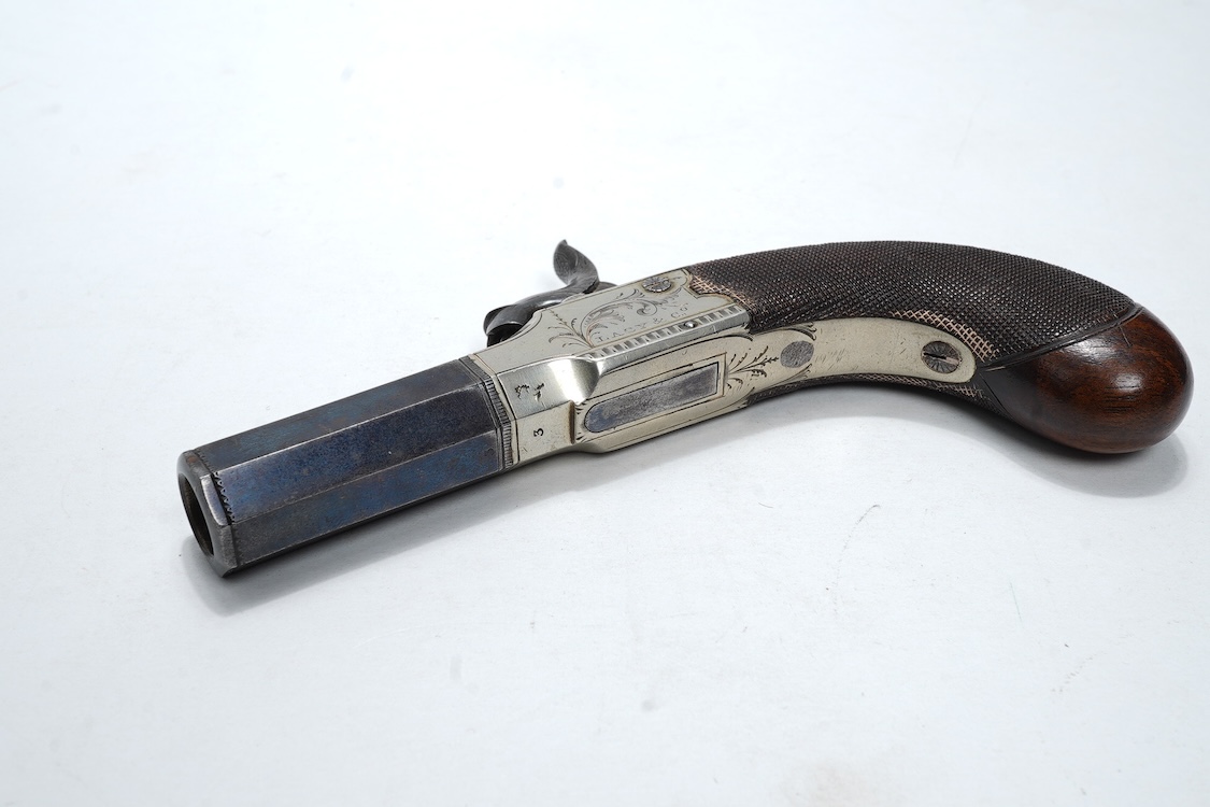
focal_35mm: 45
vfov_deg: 29.9
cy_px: 404
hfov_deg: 43.6
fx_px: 1512
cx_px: 605
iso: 64
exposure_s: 1/100
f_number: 22
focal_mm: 30
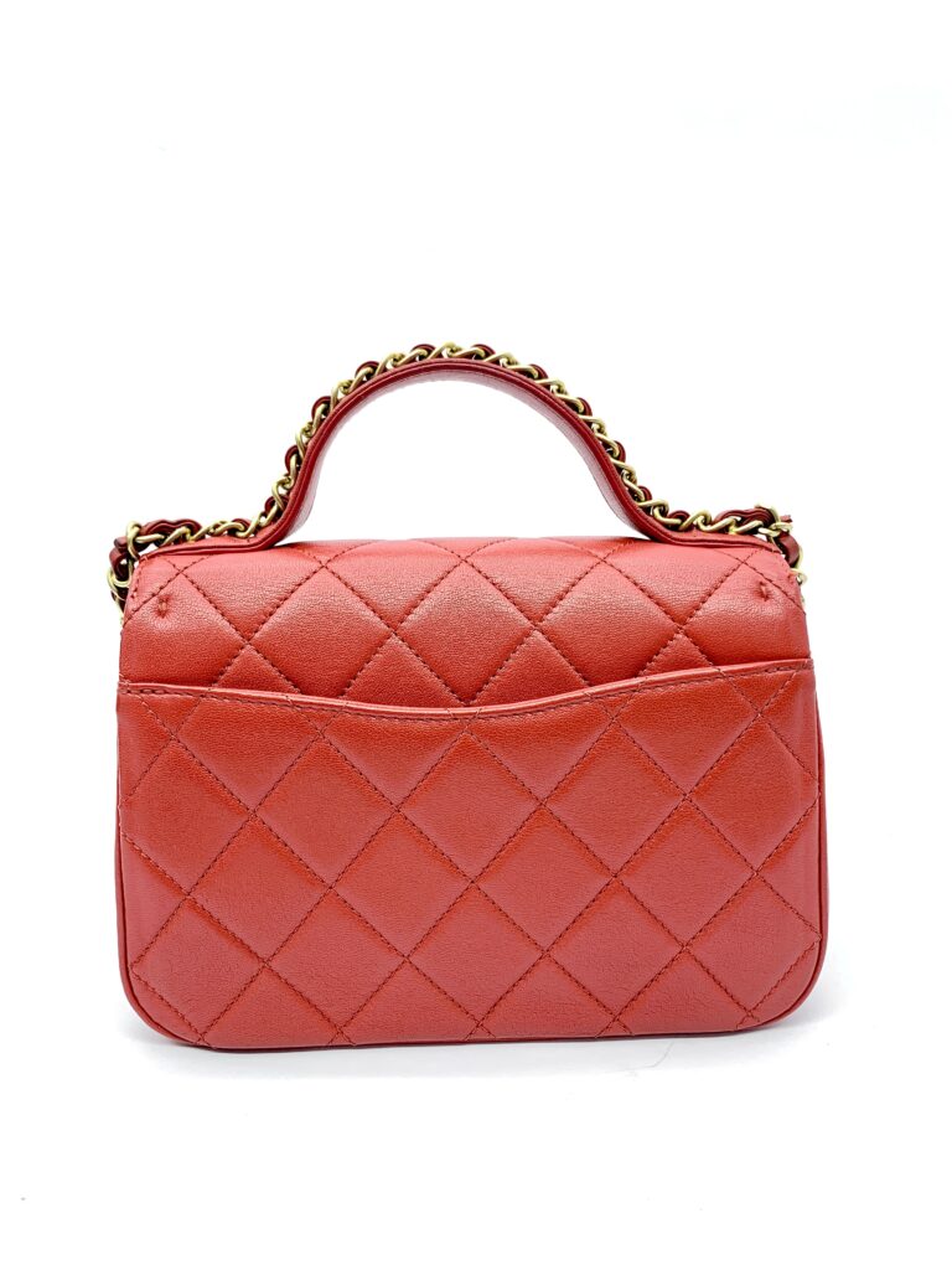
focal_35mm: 26
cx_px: 476
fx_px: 953
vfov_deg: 67.3
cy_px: 635
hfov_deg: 53.1
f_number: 1.8
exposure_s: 1/100
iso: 32
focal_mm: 4.25
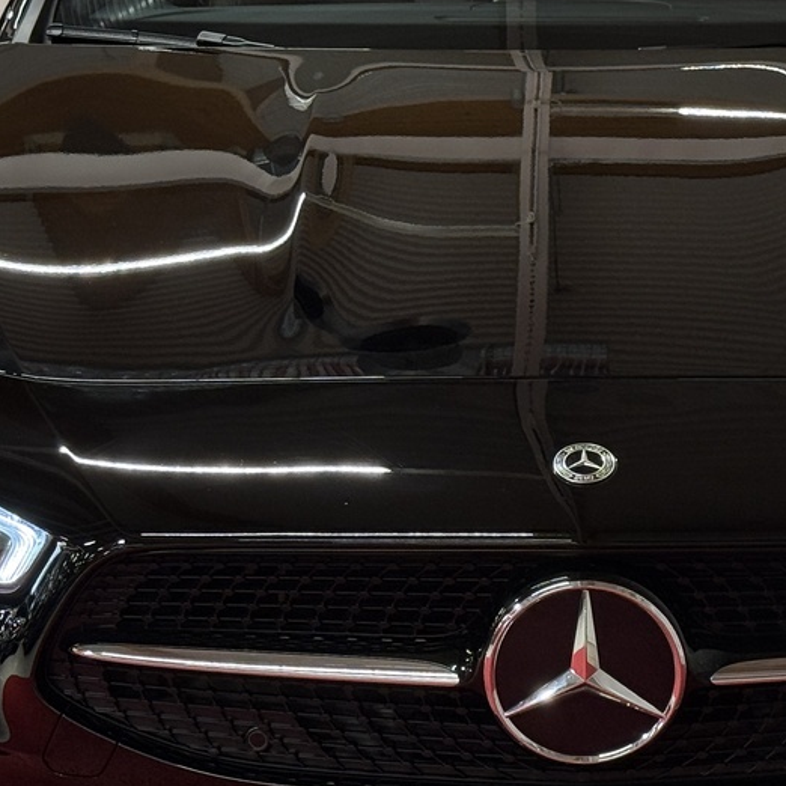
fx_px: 3006
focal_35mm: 117
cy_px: 402
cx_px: 575
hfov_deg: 14.8
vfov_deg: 14.9
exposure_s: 1/74
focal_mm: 6.76
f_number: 1.78
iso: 64
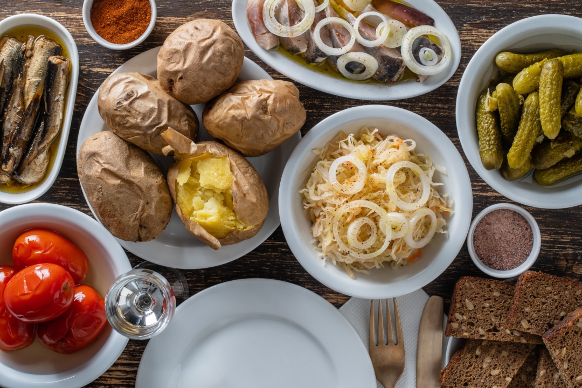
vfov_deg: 13.7
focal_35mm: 100
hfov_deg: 20.4
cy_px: 194
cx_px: 291
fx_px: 1617
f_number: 11
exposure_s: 1/4
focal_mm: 100
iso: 100
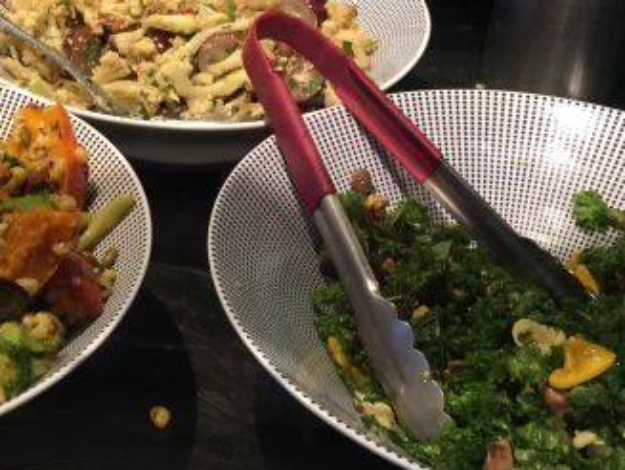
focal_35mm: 62
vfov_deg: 23.7
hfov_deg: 30.2
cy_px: 198
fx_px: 1121
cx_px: 96
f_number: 2.2
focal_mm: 4.15
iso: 80
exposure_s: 1/17
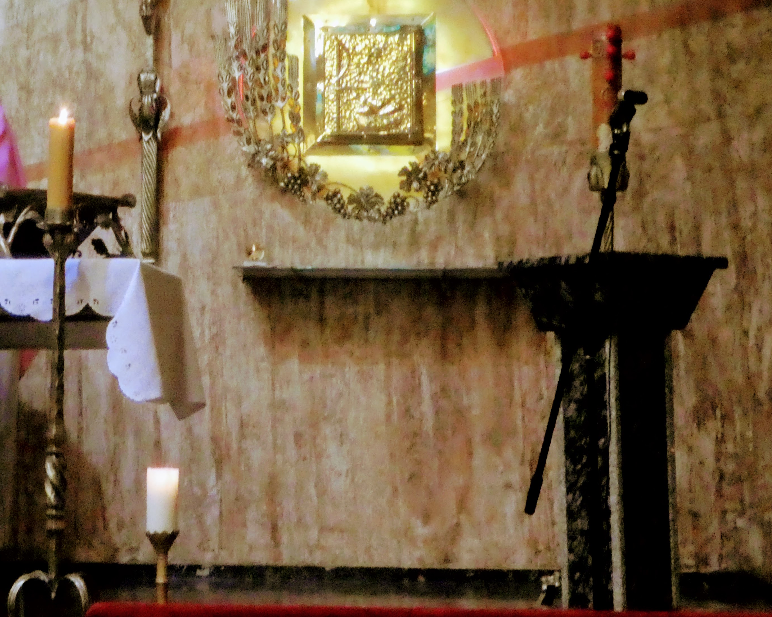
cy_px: 151
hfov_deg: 20.2
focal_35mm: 94
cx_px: 183
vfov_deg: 16.3
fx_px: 2148
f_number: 4.1
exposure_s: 1/15
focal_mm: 9.6
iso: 1600
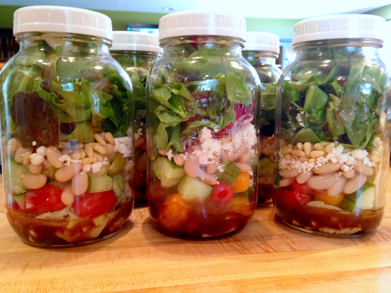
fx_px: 373
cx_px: 196
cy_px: 146
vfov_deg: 42.9
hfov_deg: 55.4
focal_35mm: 33
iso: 200
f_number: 2.4
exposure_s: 1/20
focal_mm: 4.12
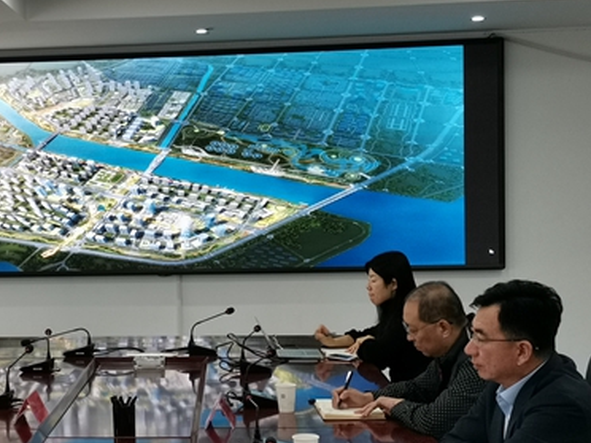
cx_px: 76
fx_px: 1212
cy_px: 246
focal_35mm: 71
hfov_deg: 26.6
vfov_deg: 20.7
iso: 160
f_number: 1.8
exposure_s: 1/100
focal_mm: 4.75
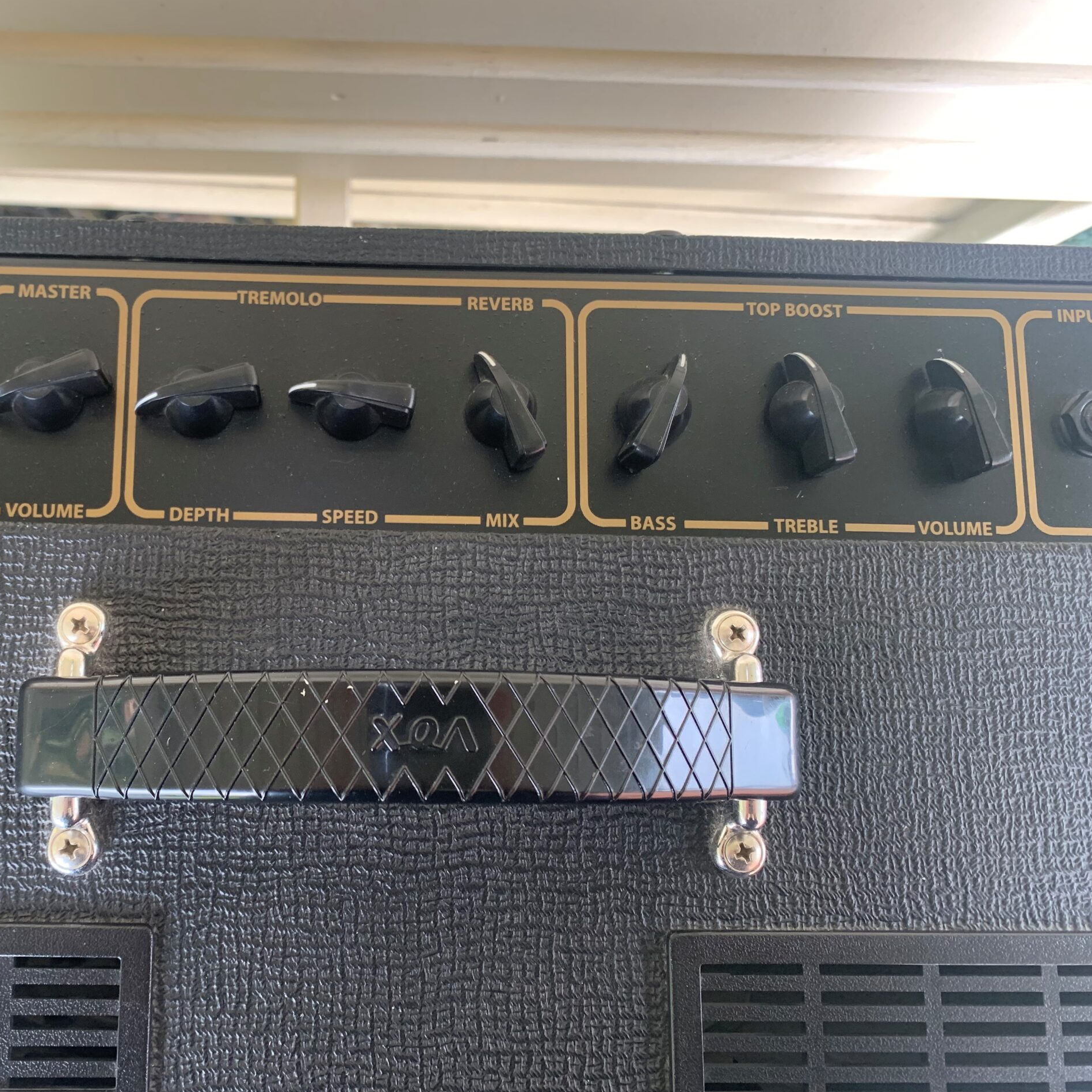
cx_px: 373
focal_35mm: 31
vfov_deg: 52.5
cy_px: 541
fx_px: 1106
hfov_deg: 51.7
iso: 100
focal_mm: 4.25
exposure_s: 1/60
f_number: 1.8
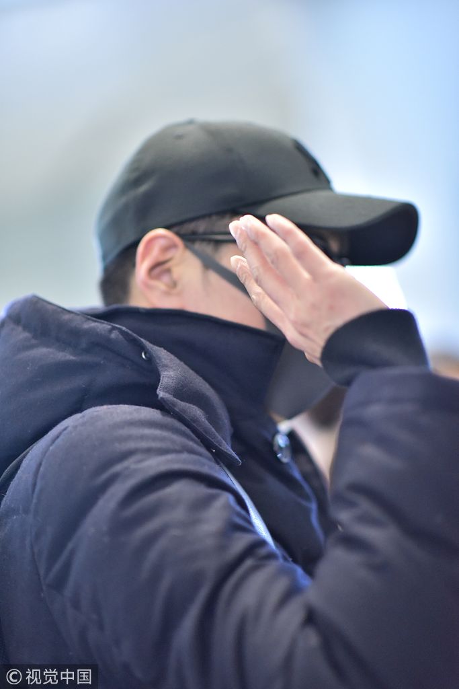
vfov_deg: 23.9
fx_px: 1625
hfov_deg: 16.1
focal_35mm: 85
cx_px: 230
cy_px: 344
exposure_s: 1/200
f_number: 1.4
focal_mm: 85
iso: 2500
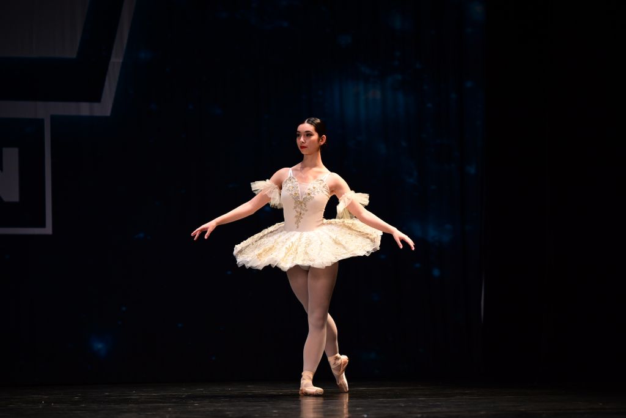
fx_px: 2522
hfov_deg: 14.2
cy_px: 209
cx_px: 313
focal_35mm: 145
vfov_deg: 9.5
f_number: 2.8
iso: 1250
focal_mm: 145
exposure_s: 1/800
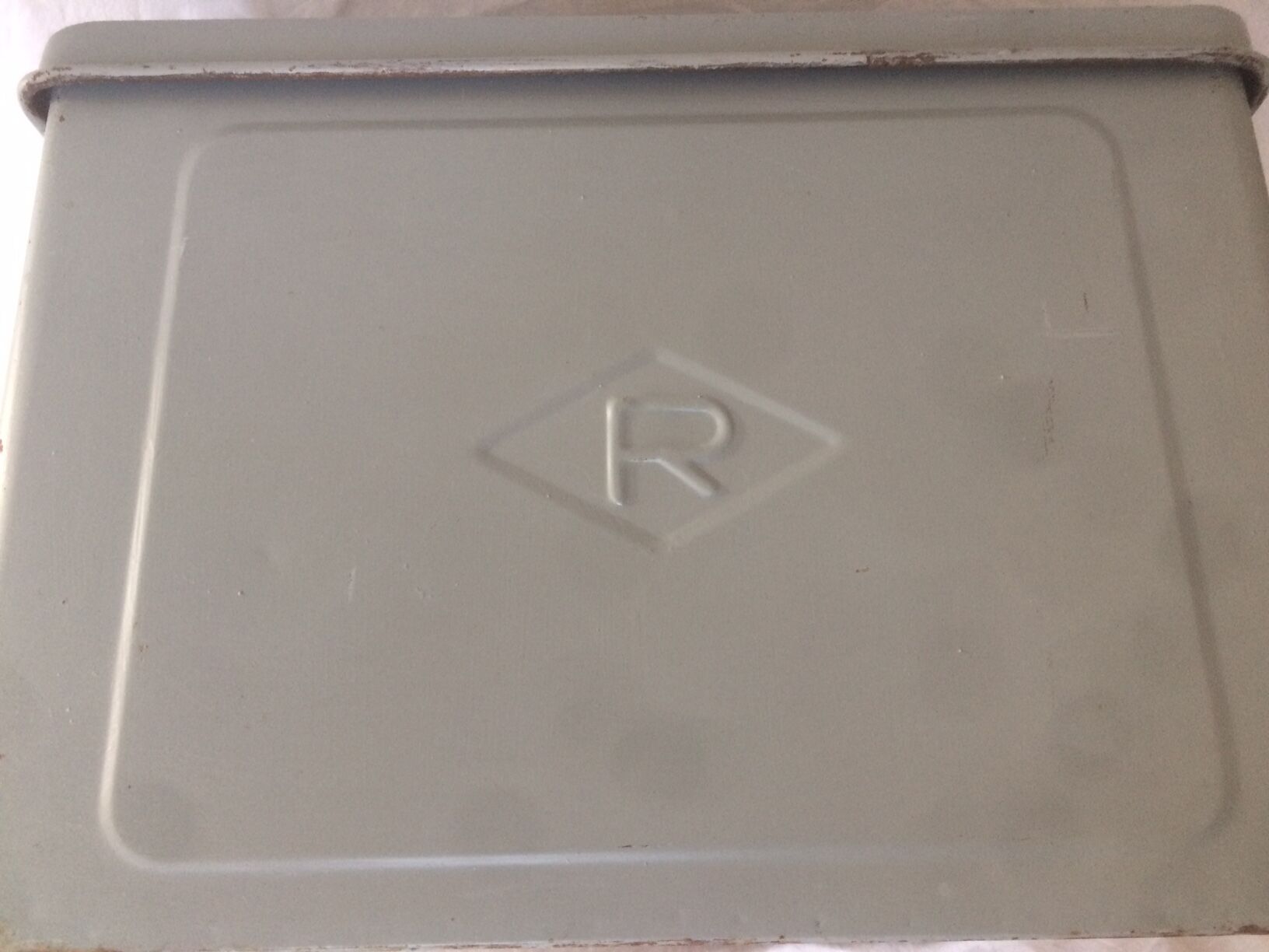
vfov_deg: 48.2
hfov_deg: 61.7
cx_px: 634
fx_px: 1063
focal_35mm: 29
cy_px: 476
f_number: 2.2
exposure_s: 1/33
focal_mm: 4.15
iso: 160
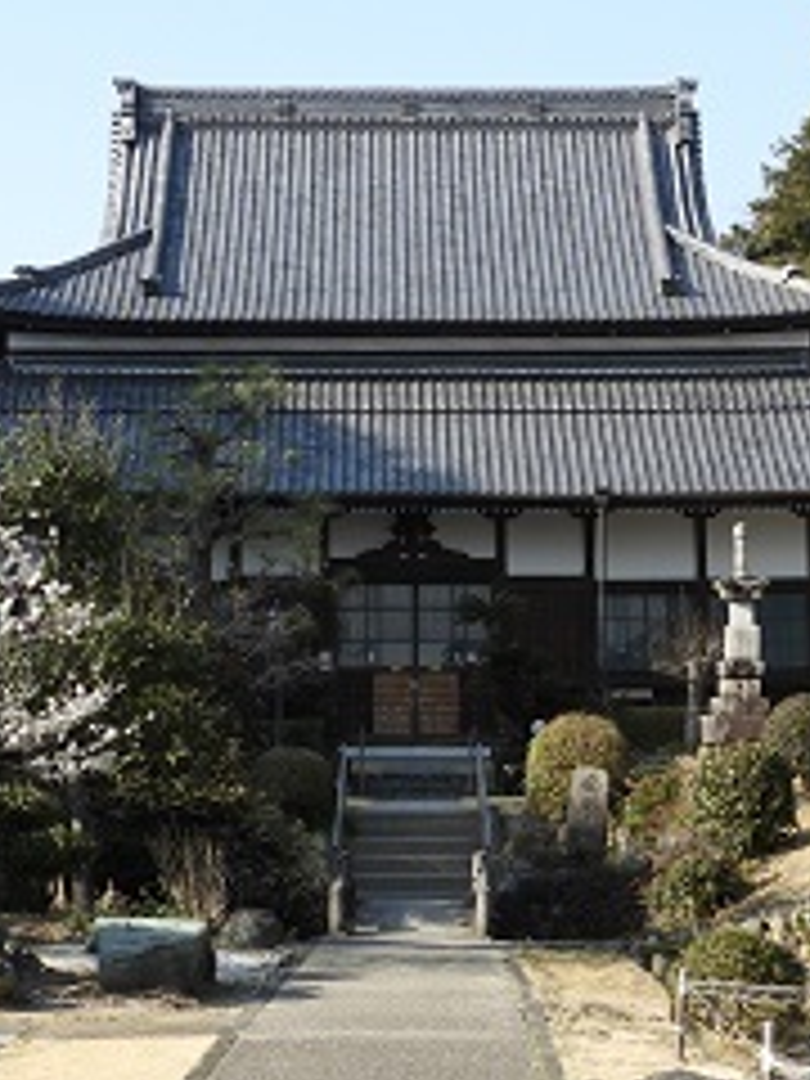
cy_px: 652
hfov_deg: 14.8
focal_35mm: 100
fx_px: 3120
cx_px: 446
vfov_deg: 19.6
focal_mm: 10.7
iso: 100
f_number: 4.2
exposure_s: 1/400
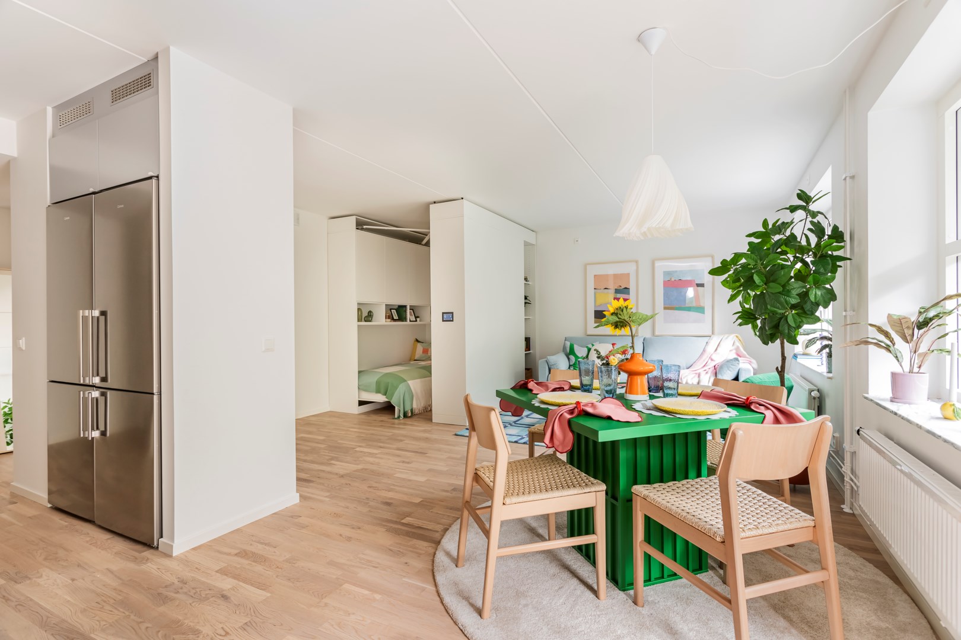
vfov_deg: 70.4
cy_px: 320
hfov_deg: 93.3
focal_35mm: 17
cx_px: 480
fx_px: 454
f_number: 8
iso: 640
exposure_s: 1/4
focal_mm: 17
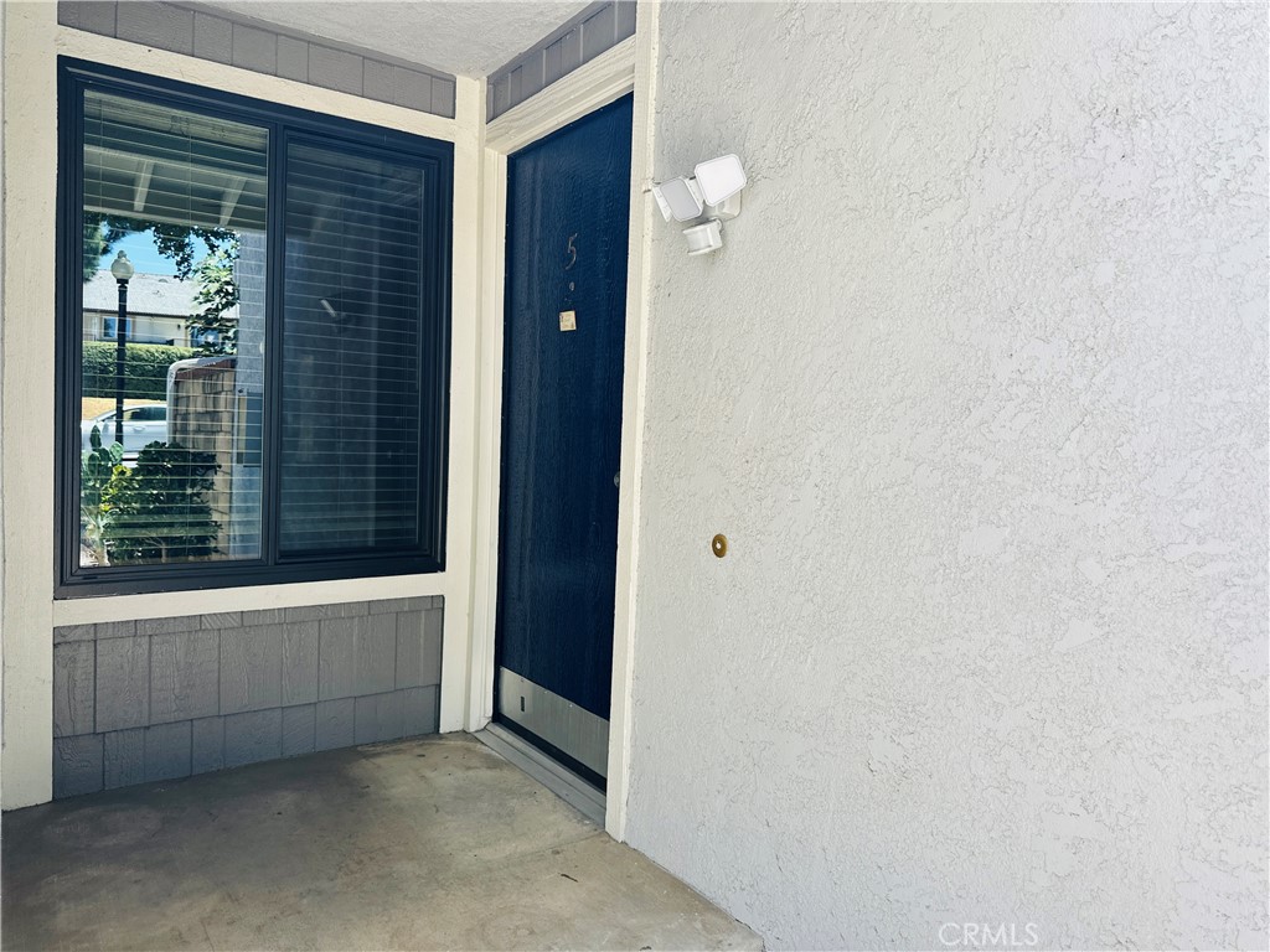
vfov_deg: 56.8
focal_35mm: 24
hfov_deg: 71.6
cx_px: 635
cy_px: 476
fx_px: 881
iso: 80
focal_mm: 6.86
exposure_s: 1/484
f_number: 1.78
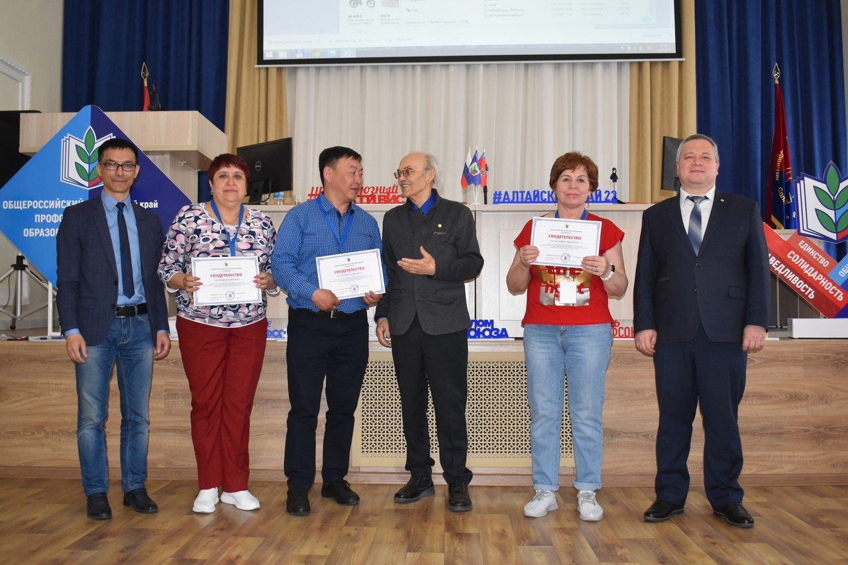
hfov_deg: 51.3
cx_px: 424
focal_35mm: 38
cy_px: 282
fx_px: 883
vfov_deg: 35.5
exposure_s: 1/80
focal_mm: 25
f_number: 4.5
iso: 800
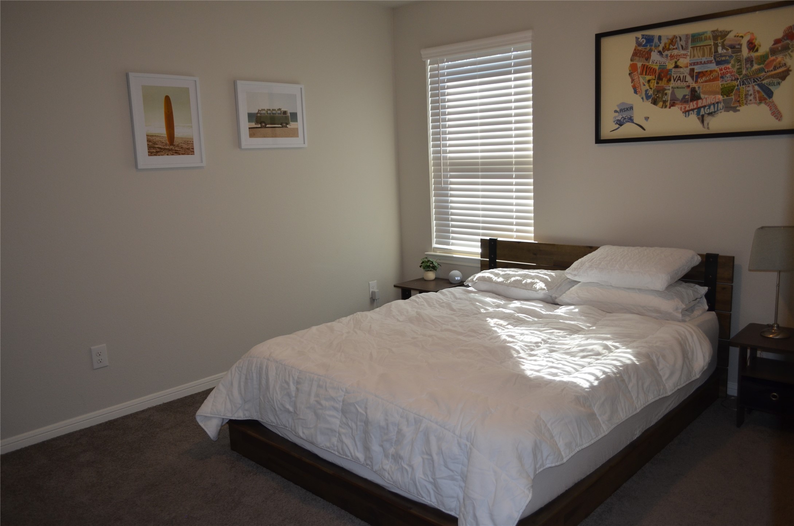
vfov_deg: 47.7
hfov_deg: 67.5
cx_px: 397
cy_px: 263
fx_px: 594
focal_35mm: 27
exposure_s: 1/125
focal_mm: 18
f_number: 3.5
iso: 400
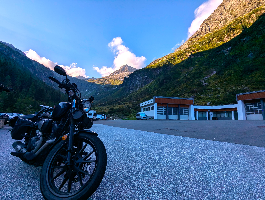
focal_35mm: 16
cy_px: 100
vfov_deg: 78.2
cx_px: 132
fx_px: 123
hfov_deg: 94.4
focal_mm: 2.35
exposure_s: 1/1068
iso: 45
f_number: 2.2
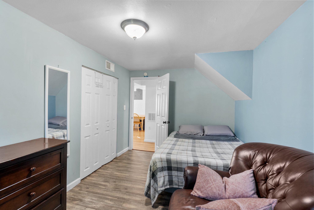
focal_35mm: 16
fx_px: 140
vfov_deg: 73.8
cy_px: 105
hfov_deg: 96.7
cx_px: 157
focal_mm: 16
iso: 800
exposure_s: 1/5
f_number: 8
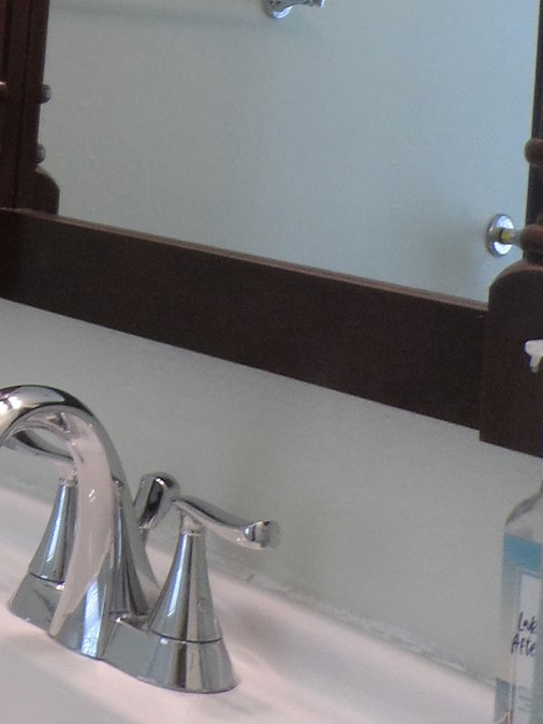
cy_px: -67
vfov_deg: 23.3
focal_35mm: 79
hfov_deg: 17.7
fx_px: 1651
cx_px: -124
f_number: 3.2
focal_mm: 4.3
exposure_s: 1/30
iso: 120
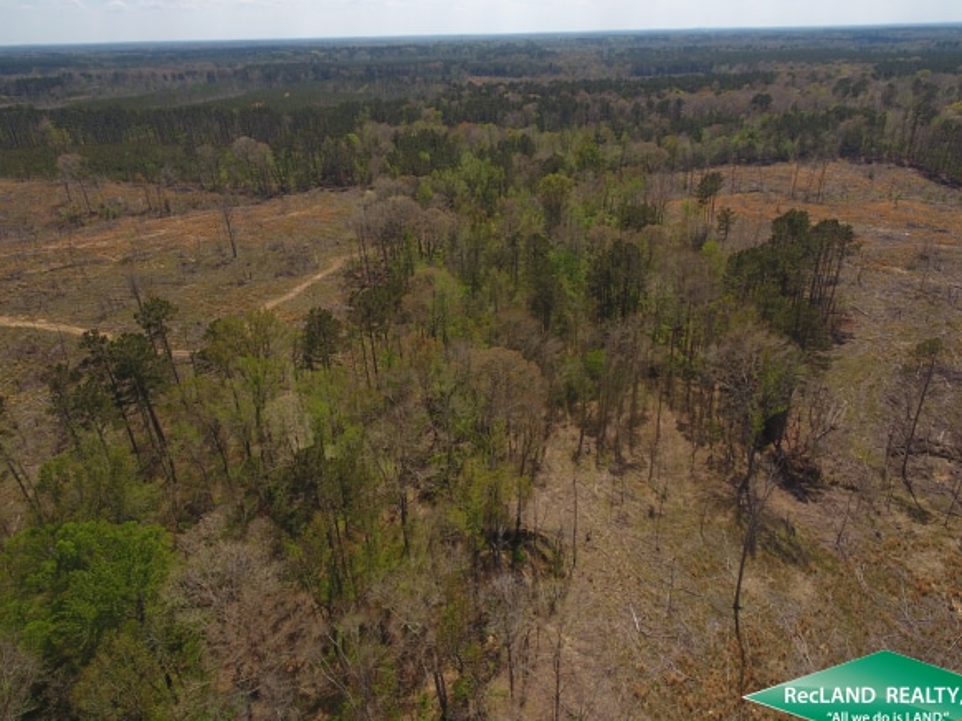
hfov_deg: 76.3
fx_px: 611
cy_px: 354
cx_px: 509
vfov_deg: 61.0
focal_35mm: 22
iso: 100
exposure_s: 1/914
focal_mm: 3.61
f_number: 2.8
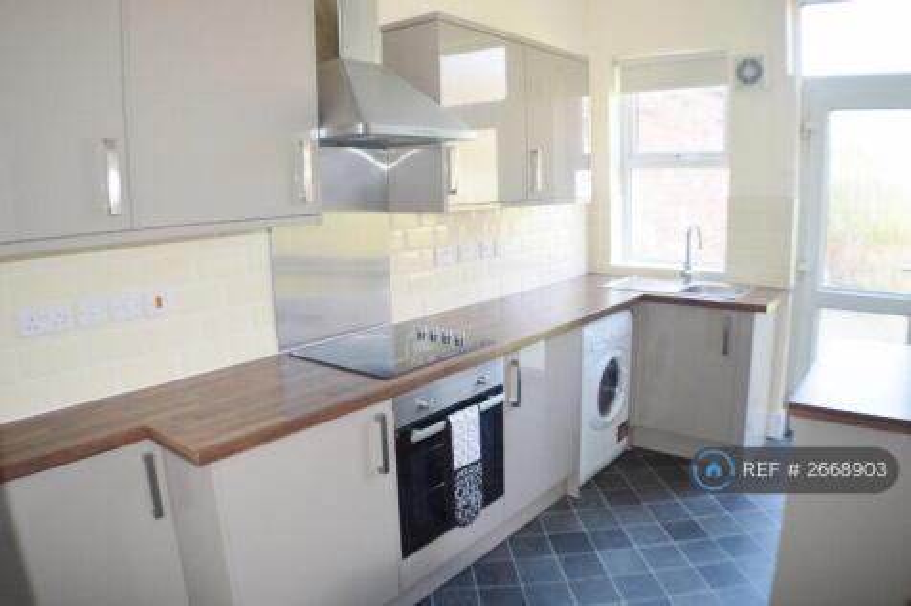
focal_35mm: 33
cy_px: 303
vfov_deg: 39.9
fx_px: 835
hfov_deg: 57.2
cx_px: 456
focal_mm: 22
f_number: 3.8
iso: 450
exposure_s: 1/60
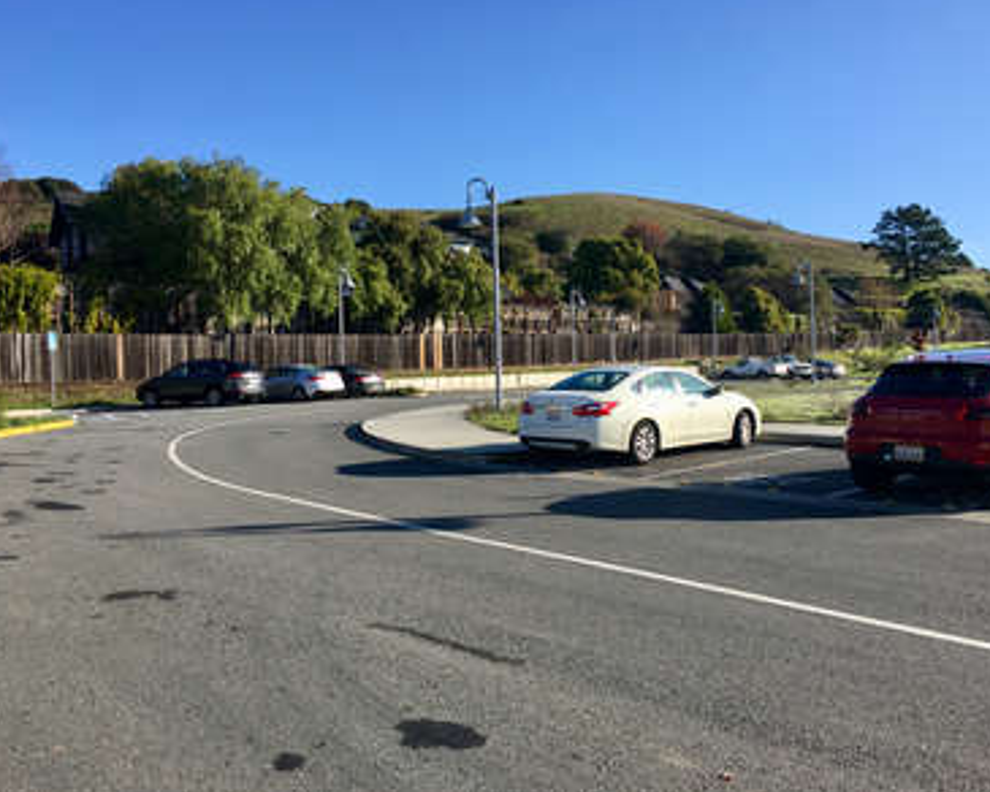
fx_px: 908
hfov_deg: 57.1
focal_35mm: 31
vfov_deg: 47.1
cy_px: 393
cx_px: 529
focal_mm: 4.15
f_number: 2.2
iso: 25
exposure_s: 1/1350
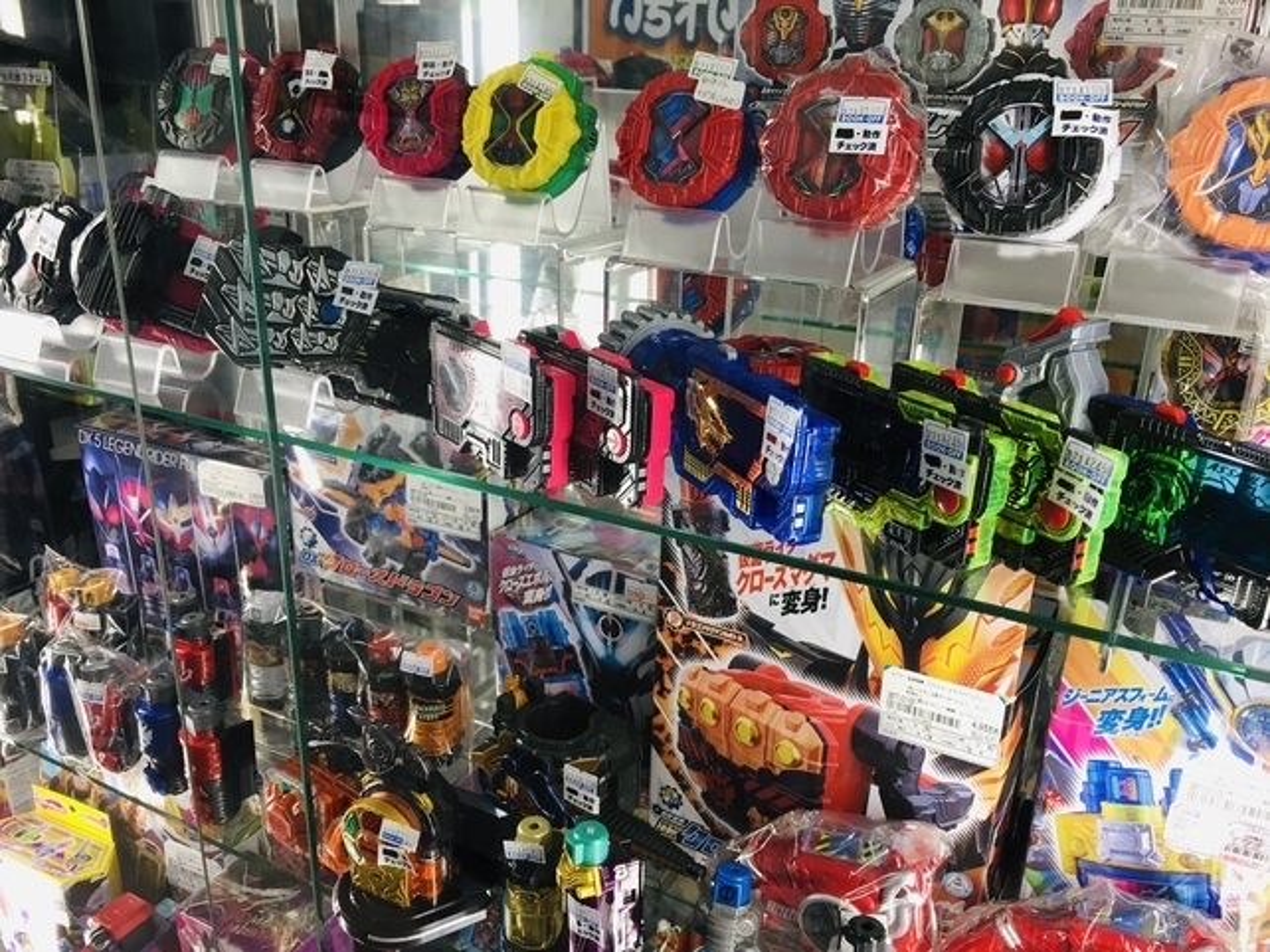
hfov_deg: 61.7
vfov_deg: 48.2
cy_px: 476
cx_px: 635
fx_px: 1064
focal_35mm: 29
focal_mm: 4.15
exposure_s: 1/40
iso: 25
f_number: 2.2
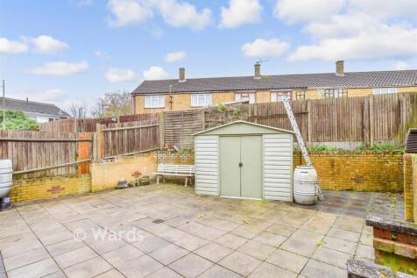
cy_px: 139
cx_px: 208
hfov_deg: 100.4
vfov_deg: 77.3
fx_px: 174
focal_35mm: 15
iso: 320
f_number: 8
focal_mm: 10
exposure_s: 1/100
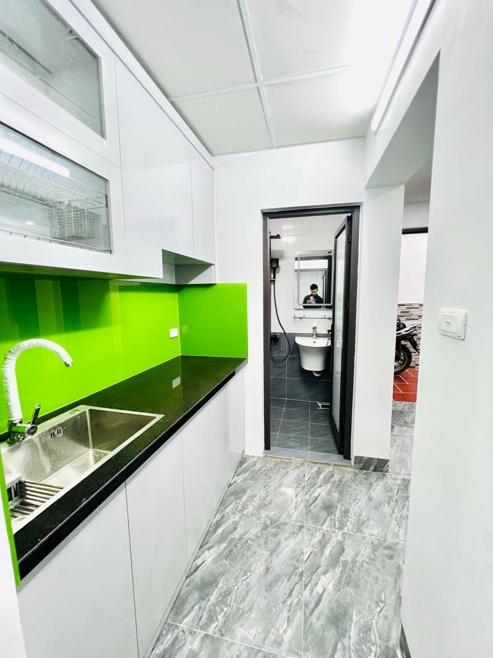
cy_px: 329
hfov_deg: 89.9
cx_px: 246
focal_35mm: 13
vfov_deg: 106.2
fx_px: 247
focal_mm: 1.57
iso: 100
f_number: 1.8
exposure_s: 1/100
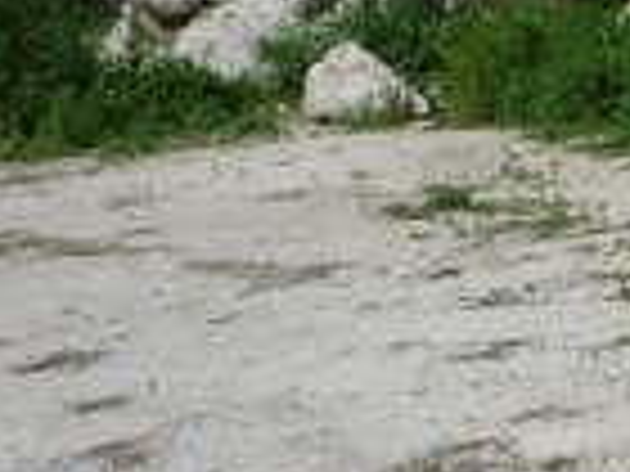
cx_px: 1143
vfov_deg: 9.2
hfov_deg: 12.6
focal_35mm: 143
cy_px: -710
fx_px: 2603
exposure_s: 1/800
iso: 100
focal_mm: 4.4
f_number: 5.6
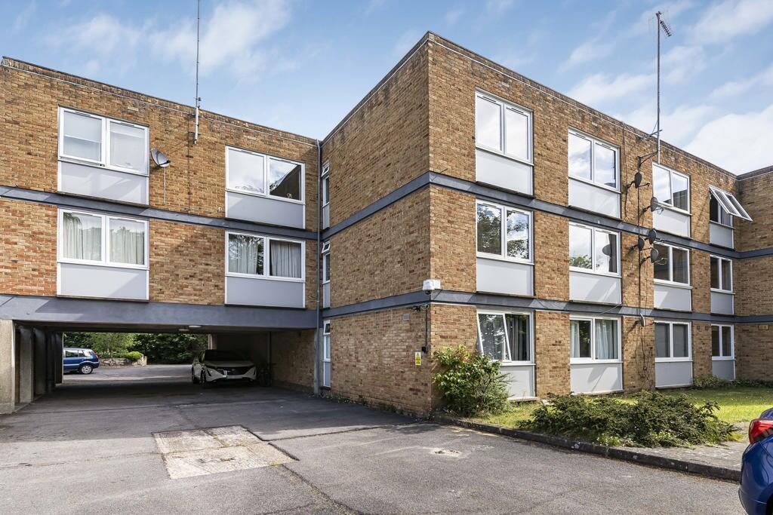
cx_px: 386
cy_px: 258
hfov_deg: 93.3
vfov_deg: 70.5
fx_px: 365
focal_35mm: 17
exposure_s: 1/500
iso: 320
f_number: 8
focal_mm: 17
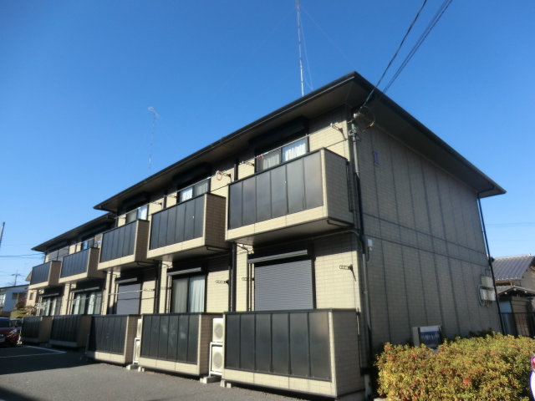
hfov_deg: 71.6
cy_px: 200
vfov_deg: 56.8
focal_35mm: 24
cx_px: 268
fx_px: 371
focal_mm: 4.3
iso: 80
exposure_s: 1/800
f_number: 3.2
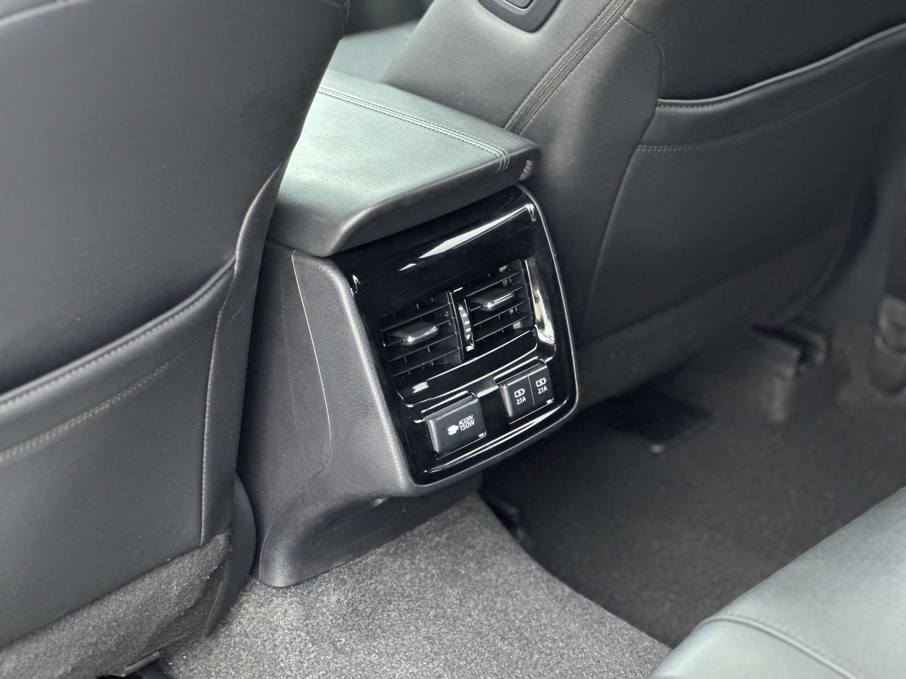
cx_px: 453
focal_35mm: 77
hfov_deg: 25.3
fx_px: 2015
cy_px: 340
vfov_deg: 19.1
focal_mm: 9
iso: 800
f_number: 2.8
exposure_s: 1/14
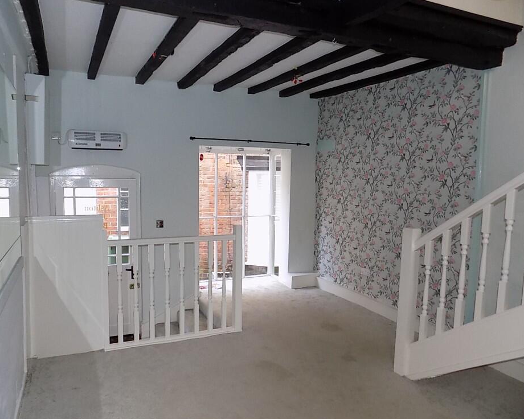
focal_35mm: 25
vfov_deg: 56.8
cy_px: 208
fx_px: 388
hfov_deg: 68.0
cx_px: 245
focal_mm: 4
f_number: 3.1
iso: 220
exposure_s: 1/30
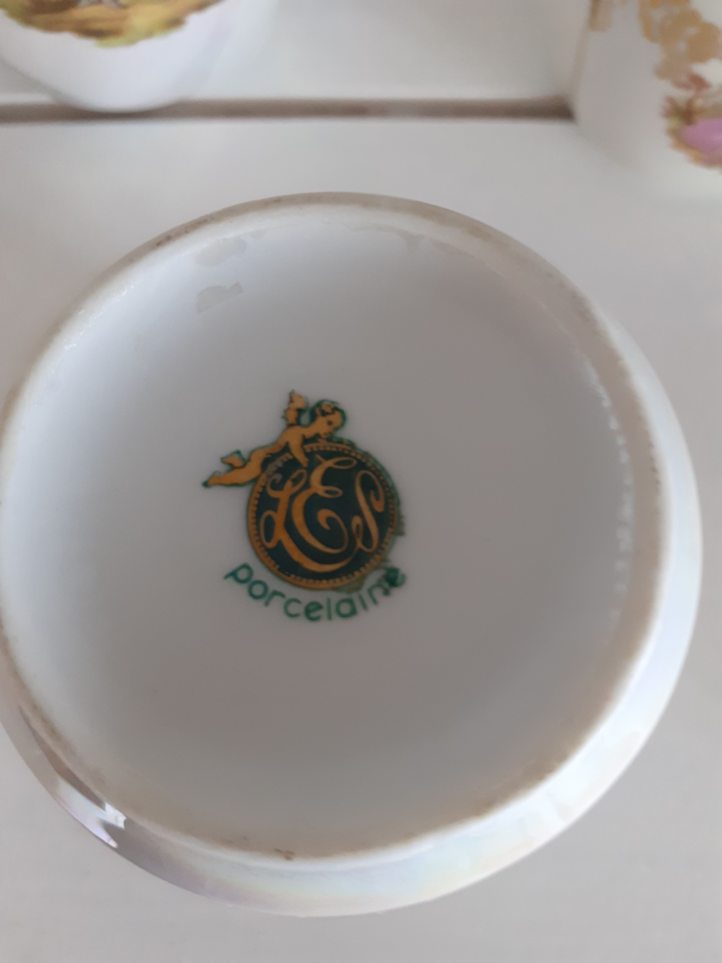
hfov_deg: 51.4
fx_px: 751
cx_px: 361
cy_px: 482
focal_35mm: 27
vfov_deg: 65.3
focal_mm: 3.6
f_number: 1.9
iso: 250
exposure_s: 1/25
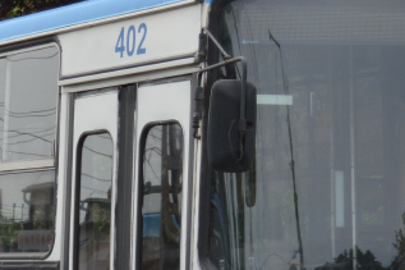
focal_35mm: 209
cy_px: 244
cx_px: 110
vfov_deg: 6.6
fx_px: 2350
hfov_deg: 9.8
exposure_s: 1/1250
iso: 200
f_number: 4.5
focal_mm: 34
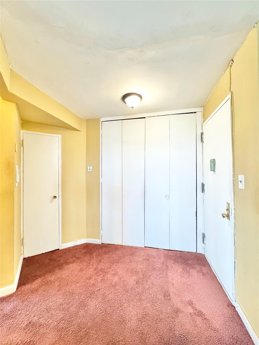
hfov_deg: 85.6
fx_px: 140
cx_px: 130
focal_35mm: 14
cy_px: 172
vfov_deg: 102.1
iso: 1250
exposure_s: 1/60
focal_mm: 2.22
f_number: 2.2
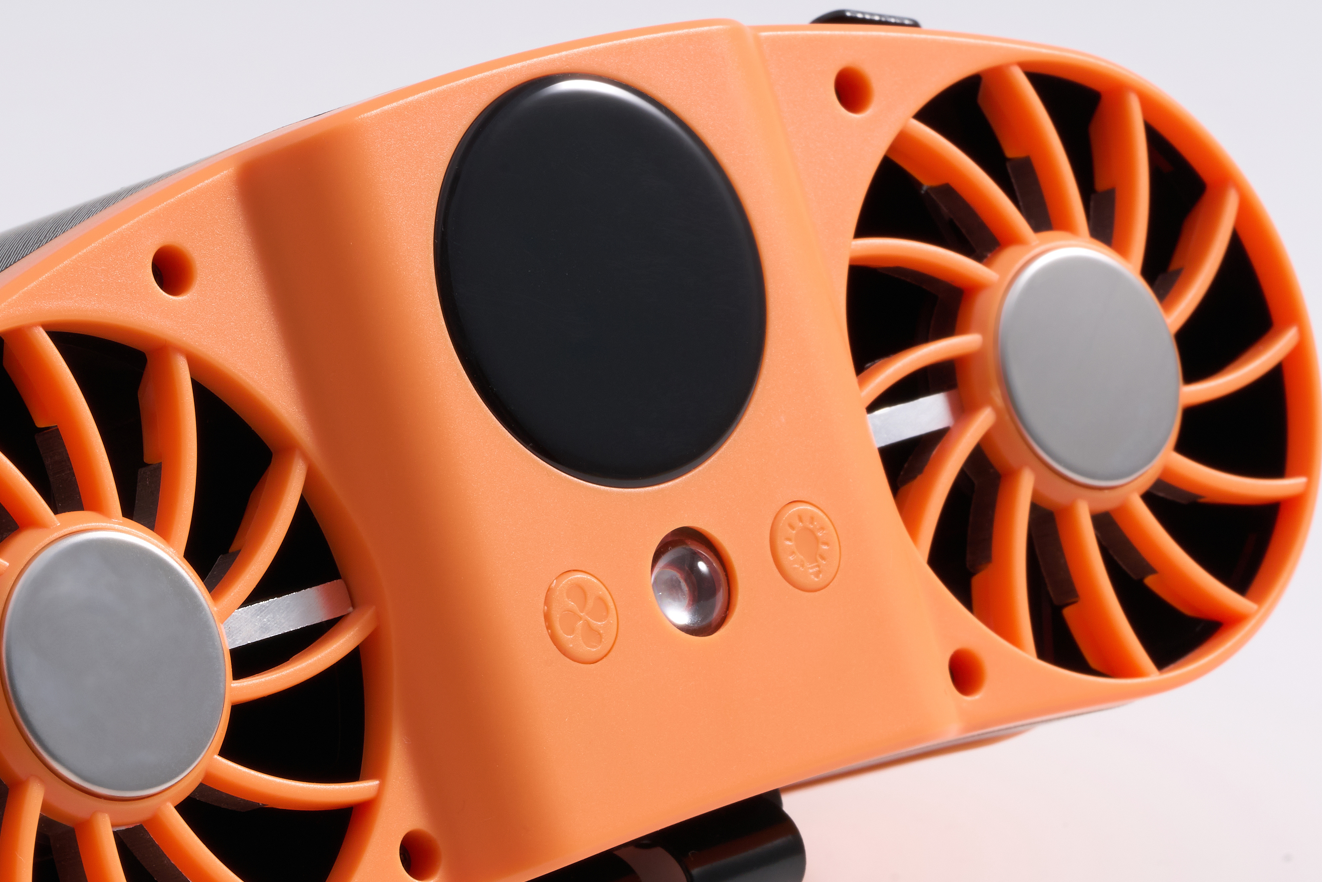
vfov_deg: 7.6
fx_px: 6611
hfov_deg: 11.4
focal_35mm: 180
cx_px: 397
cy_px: 640
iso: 250
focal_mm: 90
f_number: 20
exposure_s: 1/125
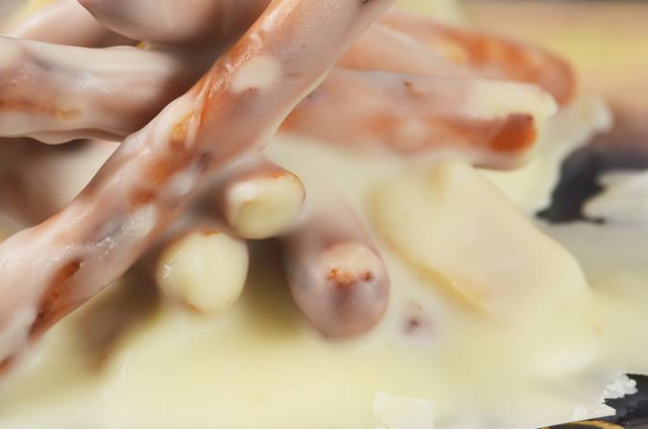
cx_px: 292
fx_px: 5044
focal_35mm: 281
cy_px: 88
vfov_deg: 4.9
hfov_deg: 7.4
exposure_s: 1/30
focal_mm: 105
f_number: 8
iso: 100
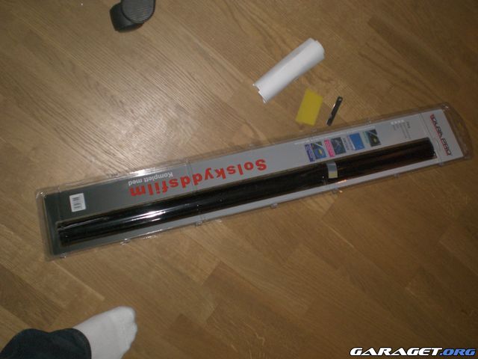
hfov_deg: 49.0
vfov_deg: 37.7
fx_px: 525
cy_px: 180
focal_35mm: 38
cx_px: 239
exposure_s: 1/60
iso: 200
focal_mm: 6.3
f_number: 3.1
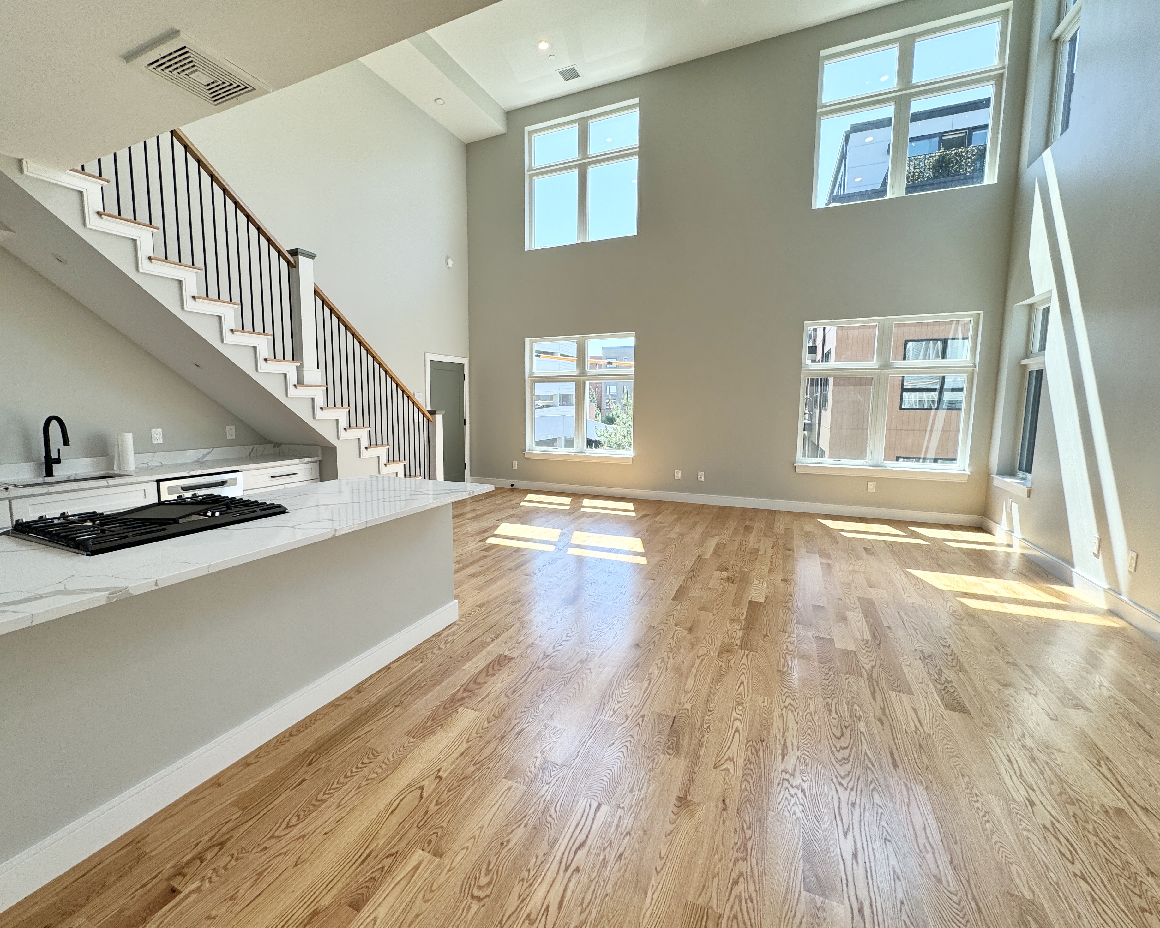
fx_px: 515
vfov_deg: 84.0
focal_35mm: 15
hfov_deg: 96.7
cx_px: 546
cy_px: 457
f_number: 2.2
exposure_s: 1/178
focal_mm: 2.22
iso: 40
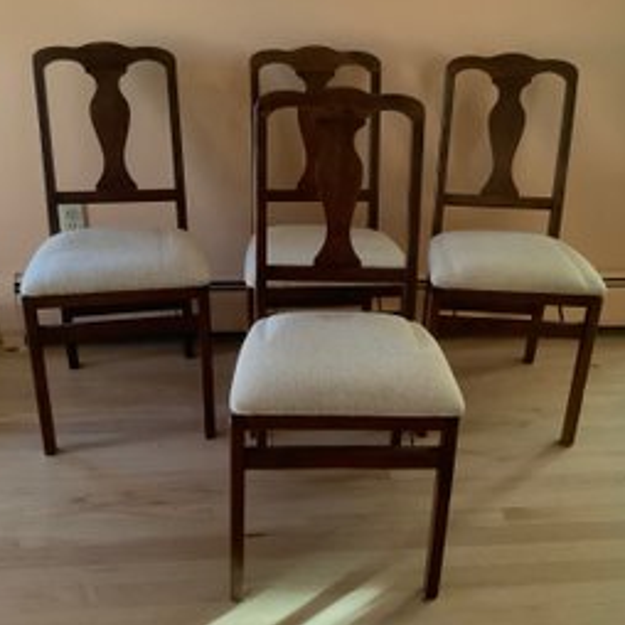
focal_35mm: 37
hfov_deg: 44.9
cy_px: 311
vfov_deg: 44.9
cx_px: 343
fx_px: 756
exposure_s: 1/30
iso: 400
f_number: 2.4
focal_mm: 3.3
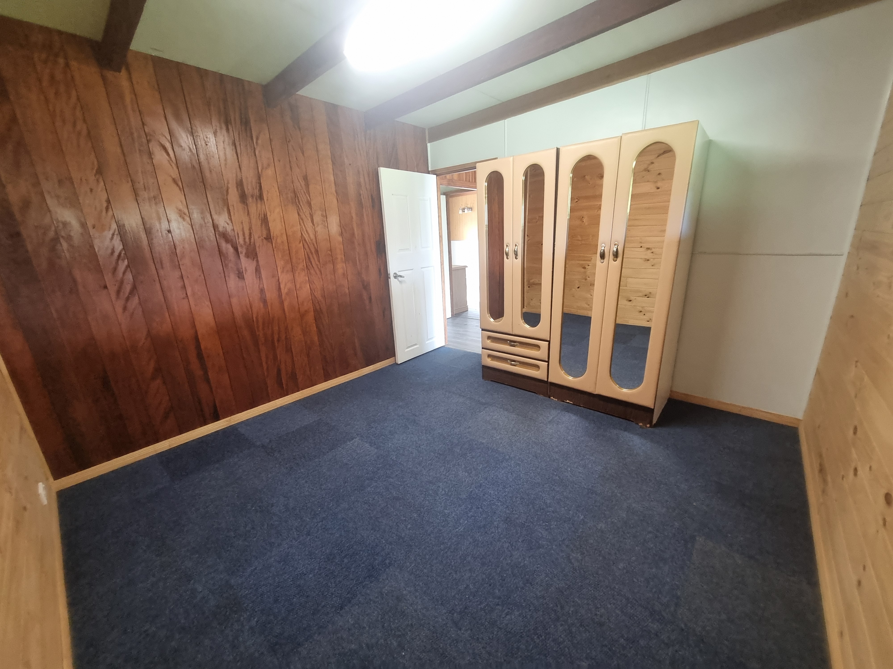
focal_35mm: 13
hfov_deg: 106.2
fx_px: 335
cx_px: 446
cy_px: 334
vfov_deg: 89.9
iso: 400
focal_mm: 1.74
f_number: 2.2
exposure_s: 1/50
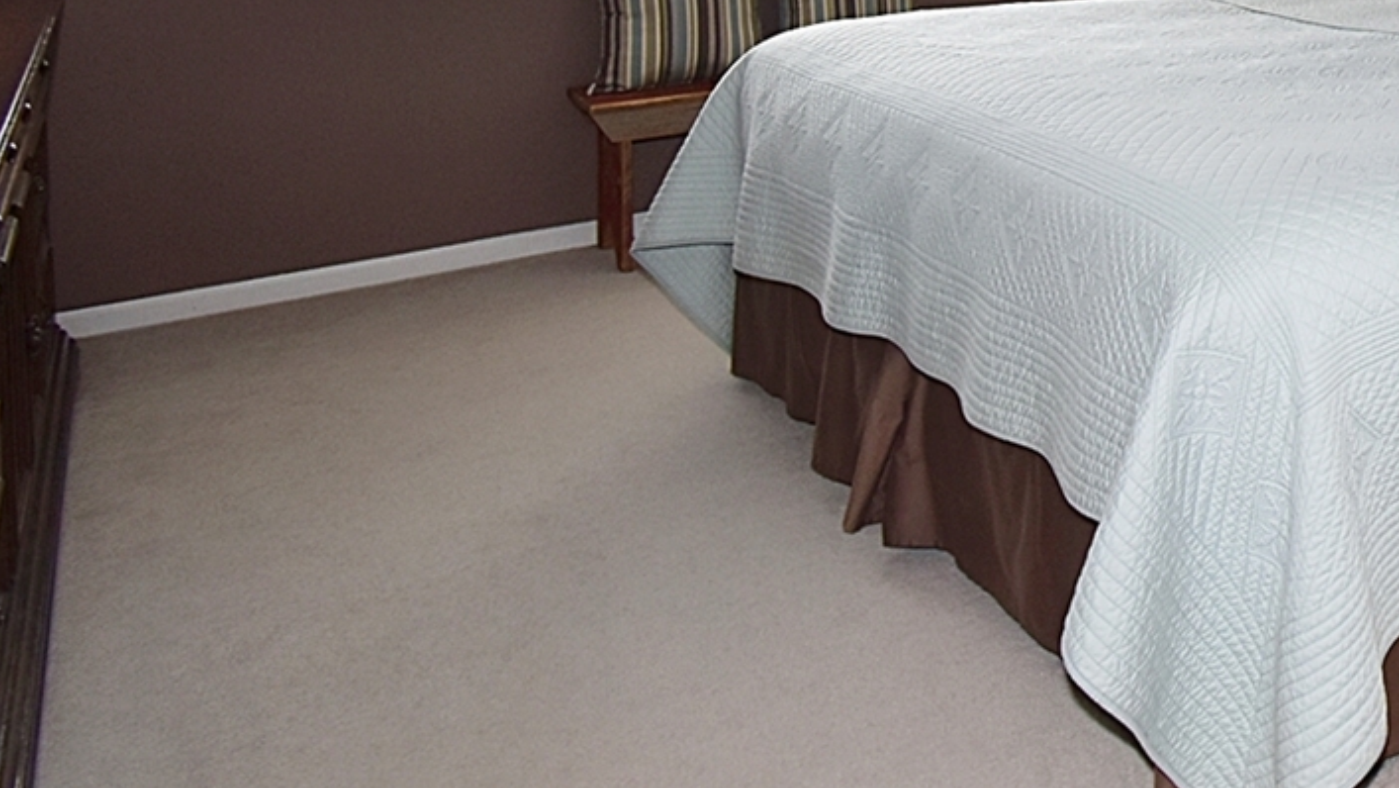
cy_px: -174
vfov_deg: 28.3
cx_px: 1541
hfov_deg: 43.0
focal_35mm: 36
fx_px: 1336
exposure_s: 1/125
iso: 560
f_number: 5.6
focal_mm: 10
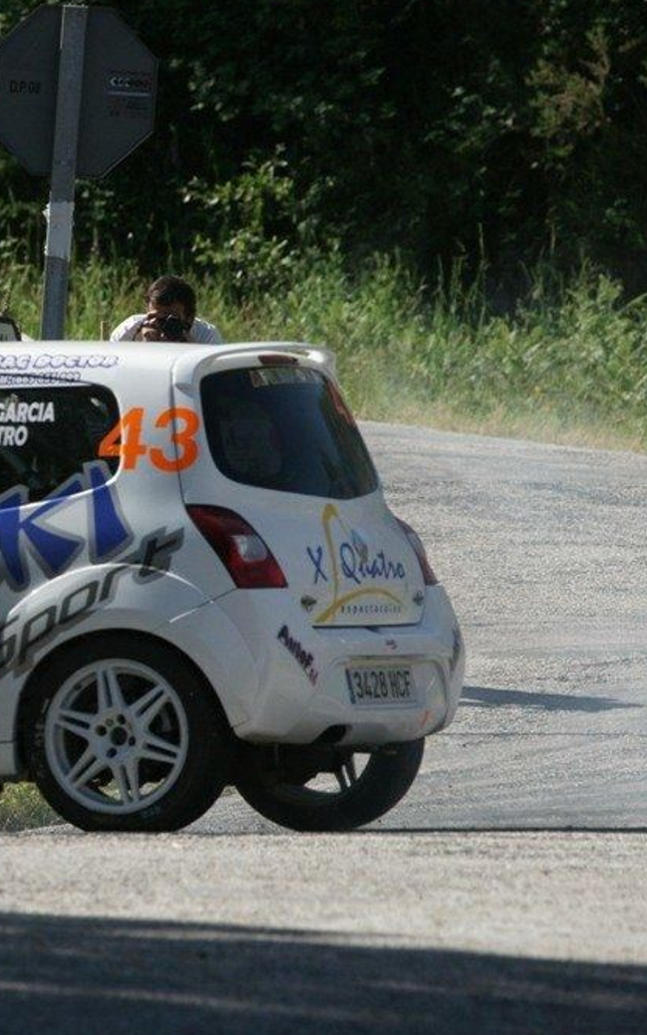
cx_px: -147
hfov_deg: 2.8
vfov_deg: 4.5
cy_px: 514
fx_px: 13294
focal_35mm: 471
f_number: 8
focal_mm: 300
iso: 800
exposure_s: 1/1600
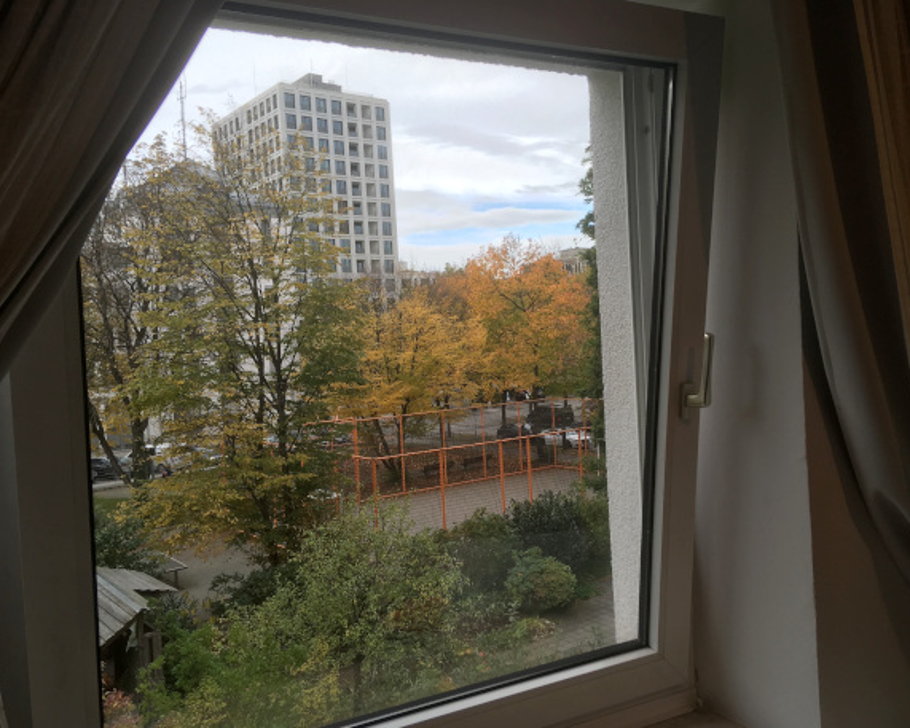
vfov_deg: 47.1
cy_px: 362
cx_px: 482
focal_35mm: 31
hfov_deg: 57.1
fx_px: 835
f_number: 2.2
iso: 25
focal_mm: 4.15
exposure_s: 1/223
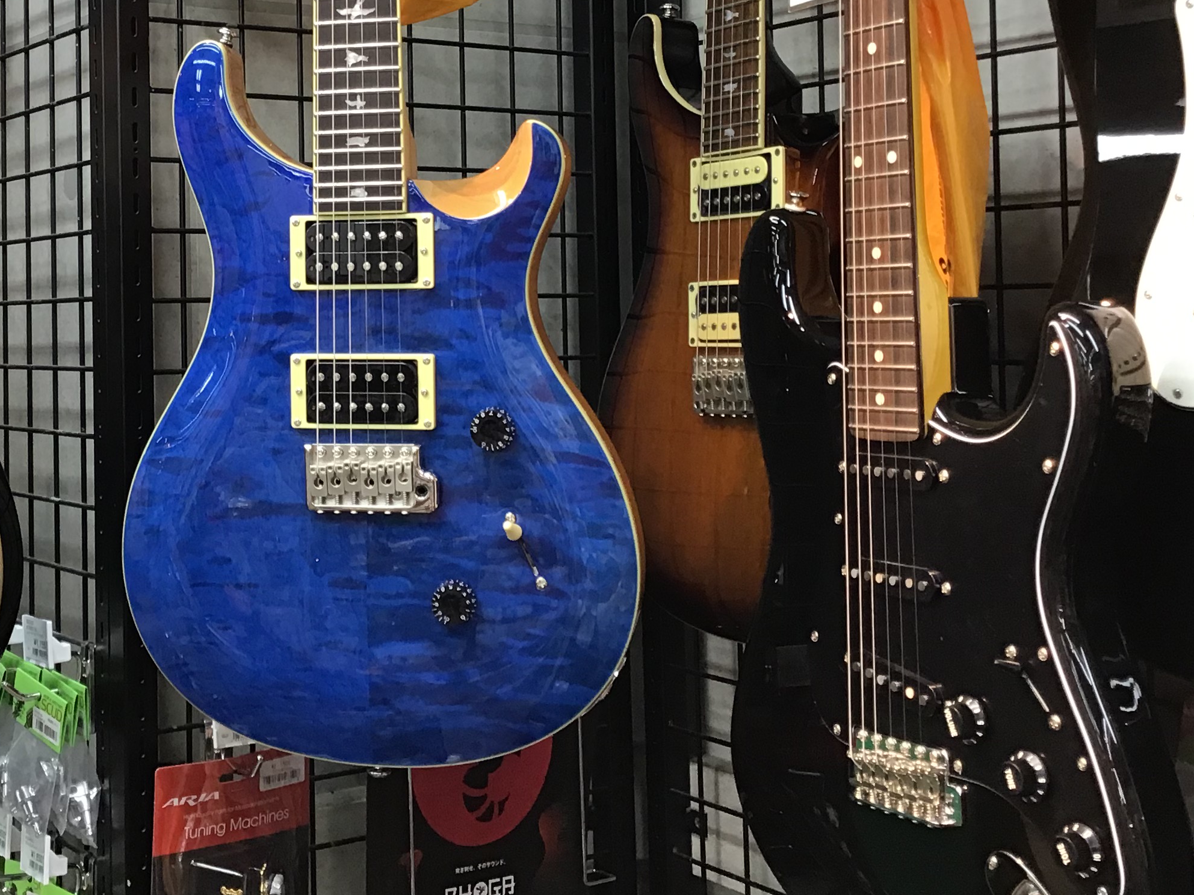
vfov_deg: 28.2
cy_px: 241
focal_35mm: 51
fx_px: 1759
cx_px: 309
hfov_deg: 36.7
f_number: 2.4
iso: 50
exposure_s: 1/30
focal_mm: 3.3
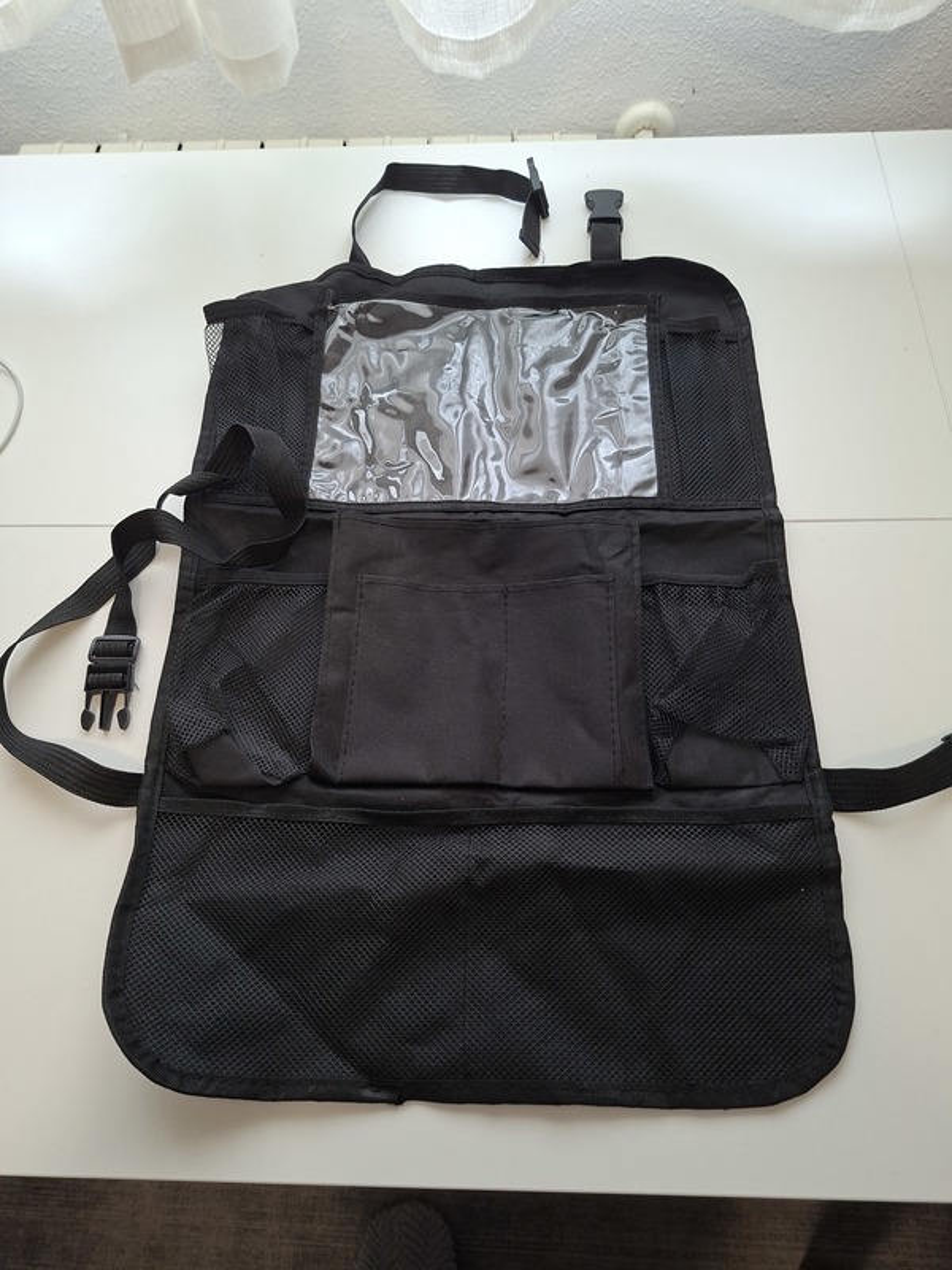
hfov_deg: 58.9
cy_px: 635
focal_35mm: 23
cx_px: 476
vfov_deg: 73.9
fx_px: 843
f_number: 1.8
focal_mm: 5.54
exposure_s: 1/100
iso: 200
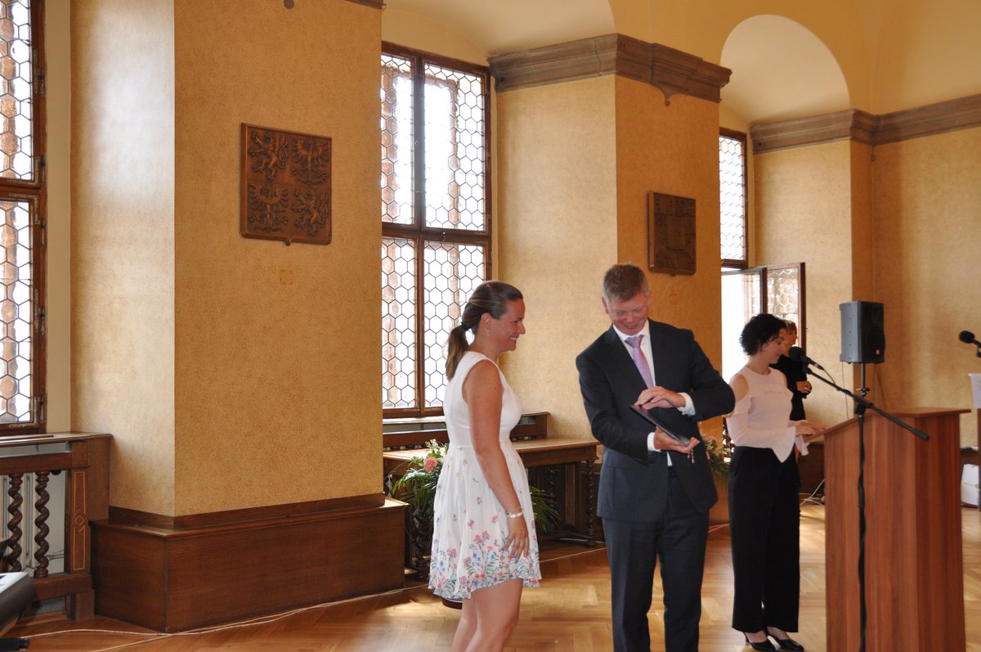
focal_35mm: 36
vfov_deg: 36.8
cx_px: 490
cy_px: 326
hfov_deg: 53.2
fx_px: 980
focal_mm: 24
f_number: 3.8
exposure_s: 1/125
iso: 640
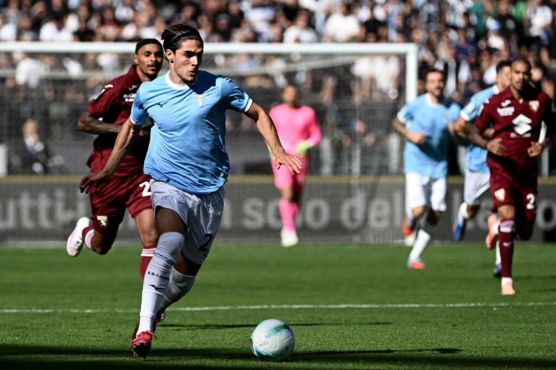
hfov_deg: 4.6
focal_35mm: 450
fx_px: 6947
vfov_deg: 3.1
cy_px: 185
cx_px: 278
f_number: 4
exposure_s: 1/1000
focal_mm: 300
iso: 100
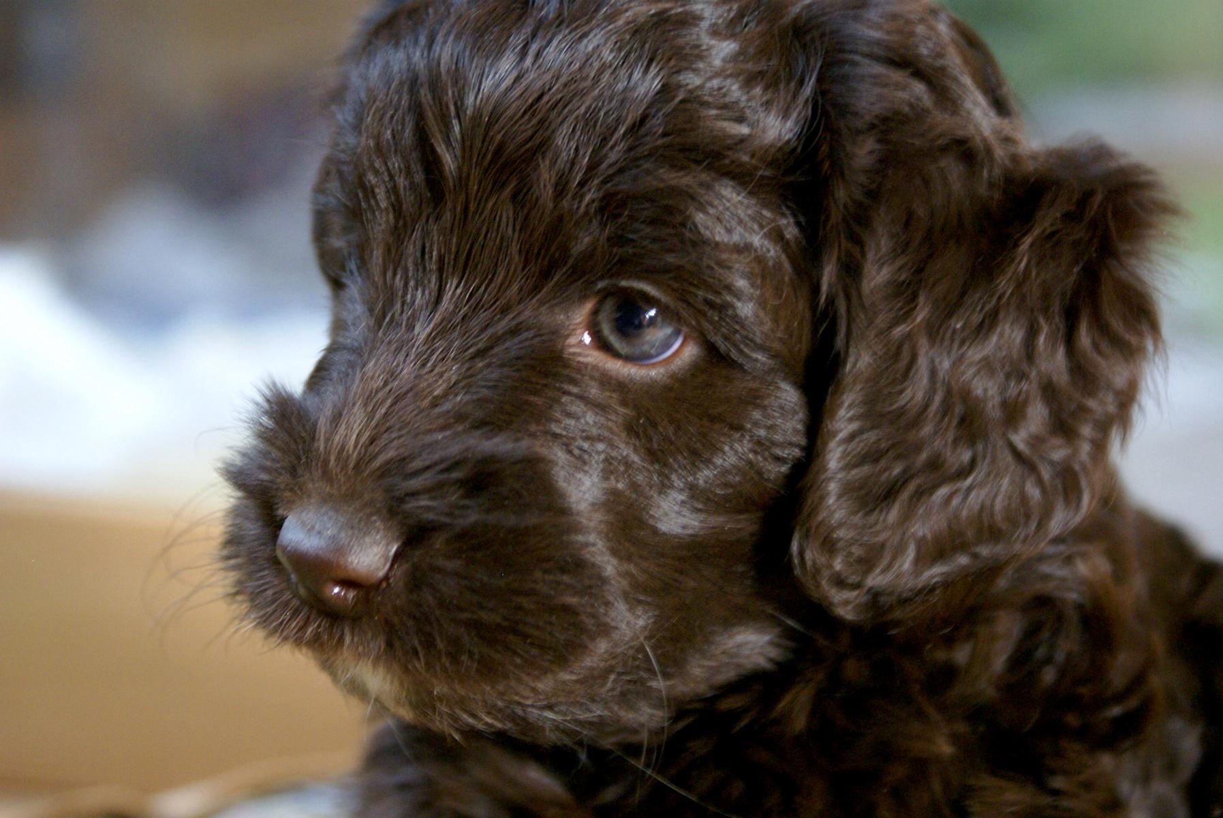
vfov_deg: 13.1
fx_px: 3570
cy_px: 409
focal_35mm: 105
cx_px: 612
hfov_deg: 19.4
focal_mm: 70
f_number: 5.6
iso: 400
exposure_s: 1/25
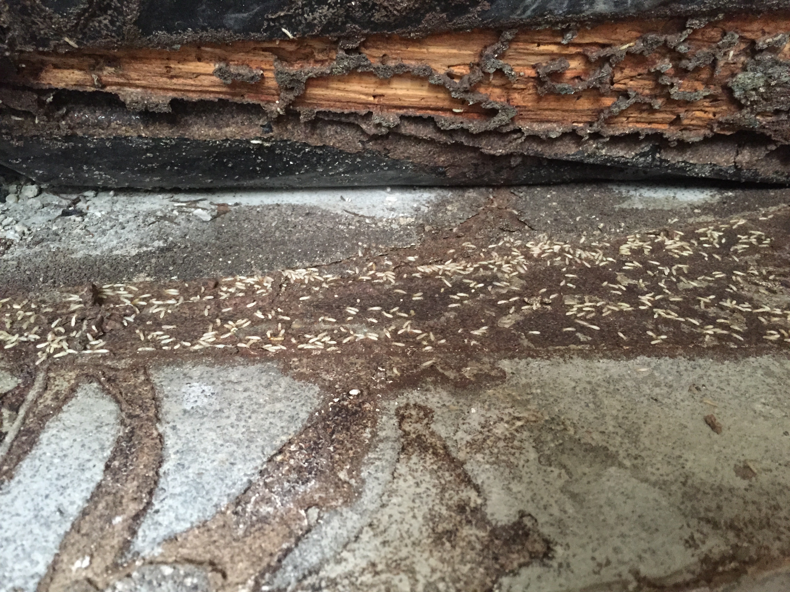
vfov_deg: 48.2
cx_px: 395
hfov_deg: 61.7
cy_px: 296
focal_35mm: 29
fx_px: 662
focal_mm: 4.15
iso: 320
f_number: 2.2
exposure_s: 1/15
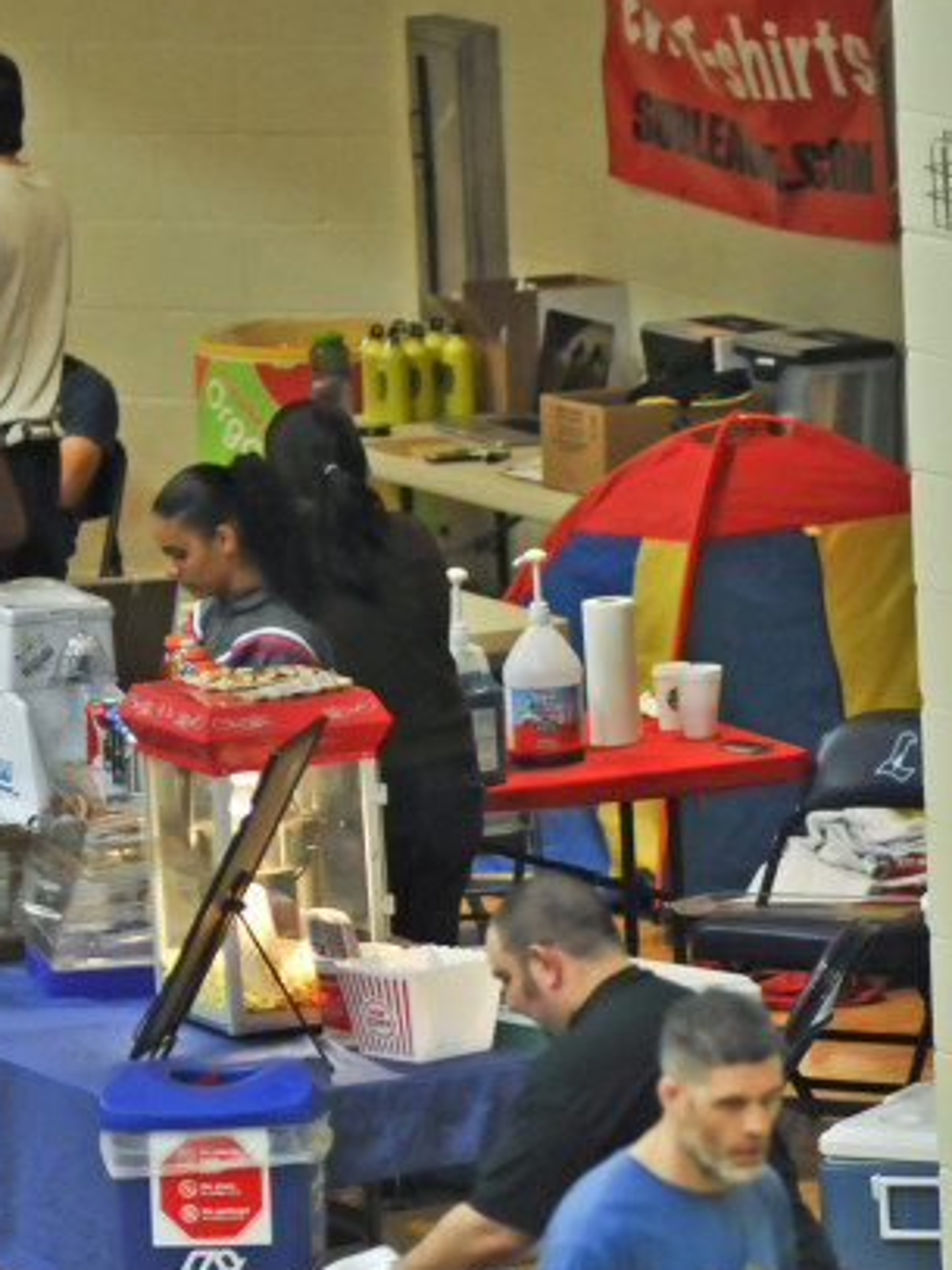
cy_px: 1000
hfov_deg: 3.1
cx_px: 762
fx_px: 17757
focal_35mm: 484
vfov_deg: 4.1
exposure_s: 1/320
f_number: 2.8
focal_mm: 200
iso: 2500
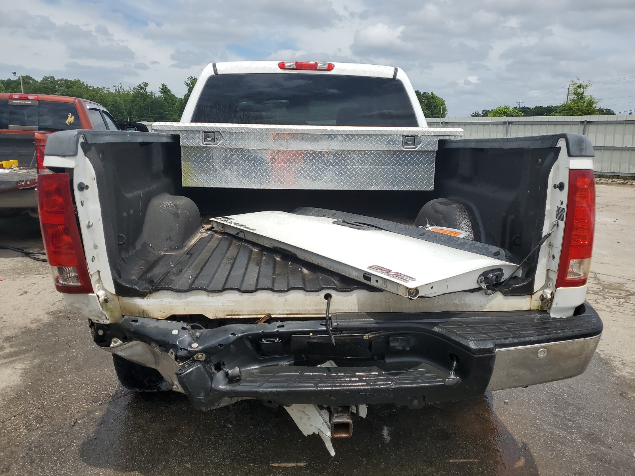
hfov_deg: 67.3
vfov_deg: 53.1
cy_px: 238
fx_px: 477
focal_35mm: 26
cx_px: 318
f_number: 1.5
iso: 50
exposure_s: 1/5000
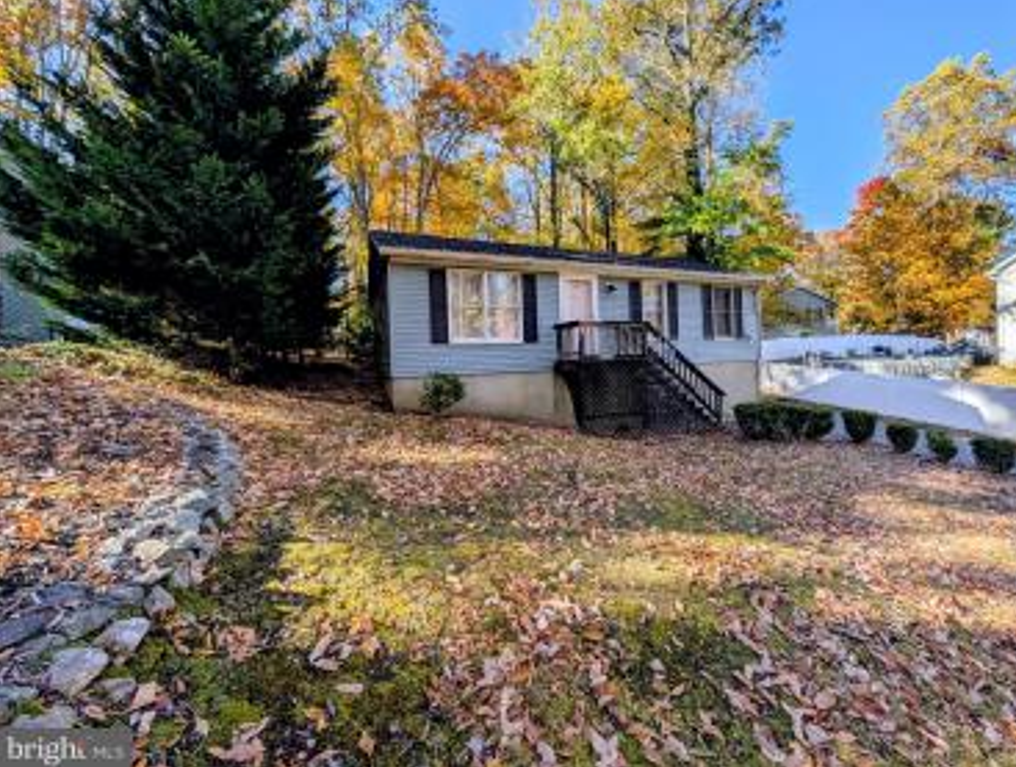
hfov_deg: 105.8
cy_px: 357
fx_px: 382
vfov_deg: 90.0
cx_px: 548
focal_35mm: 13
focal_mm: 2.02
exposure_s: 1/2092
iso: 40
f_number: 1.7
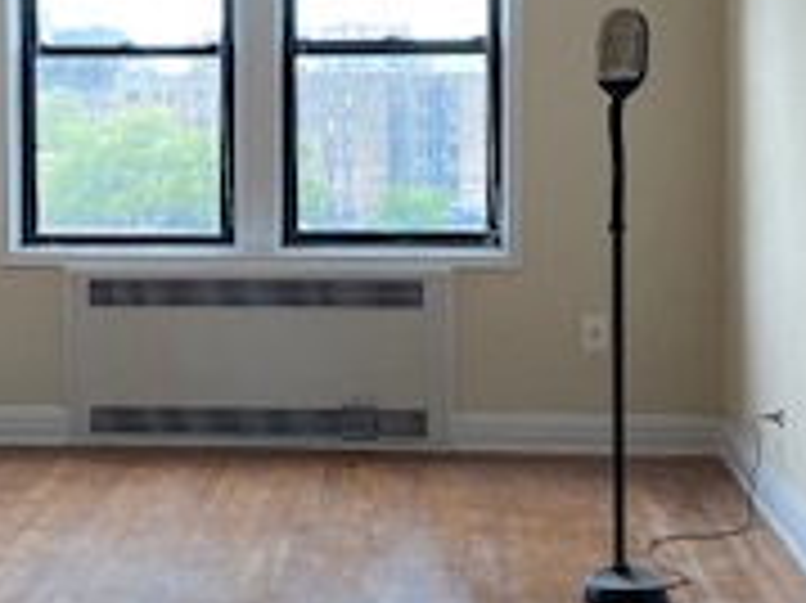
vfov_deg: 15.8
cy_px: 180
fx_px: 2164
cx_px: 198
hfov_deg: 20.9
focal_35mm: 93
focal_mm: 4.25
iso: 100
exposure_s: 1/120
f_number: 1.8
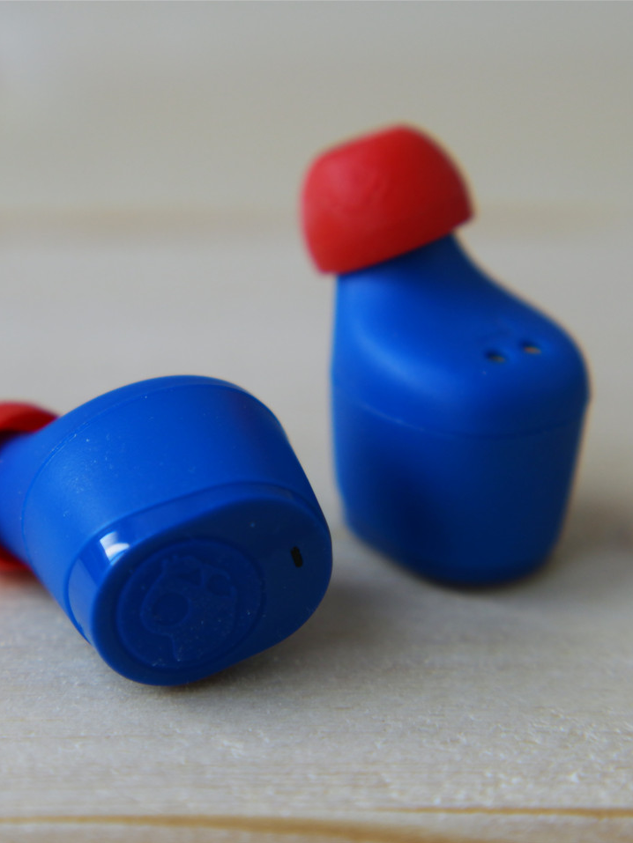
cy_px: 422
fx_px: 2803
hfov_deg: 12.9
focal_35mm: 115
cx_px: 211
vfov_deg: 17.1
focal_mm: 43
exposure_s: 1/100
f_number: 3.5
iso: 200
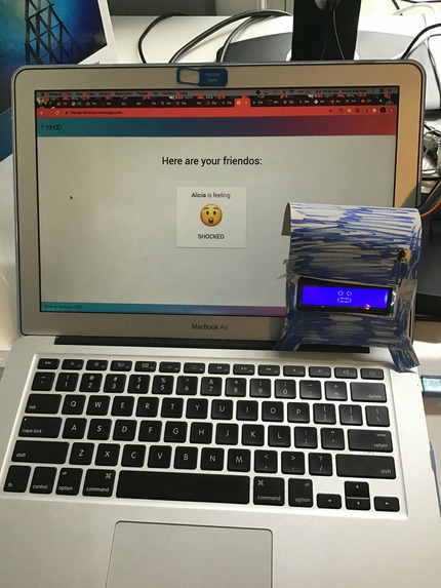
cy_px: 294
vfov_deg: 58.3
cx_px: 220
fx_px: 526
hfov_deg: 45.5
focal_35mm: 31
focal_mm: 3.3
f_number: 2.4
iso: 40
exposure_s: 1/30
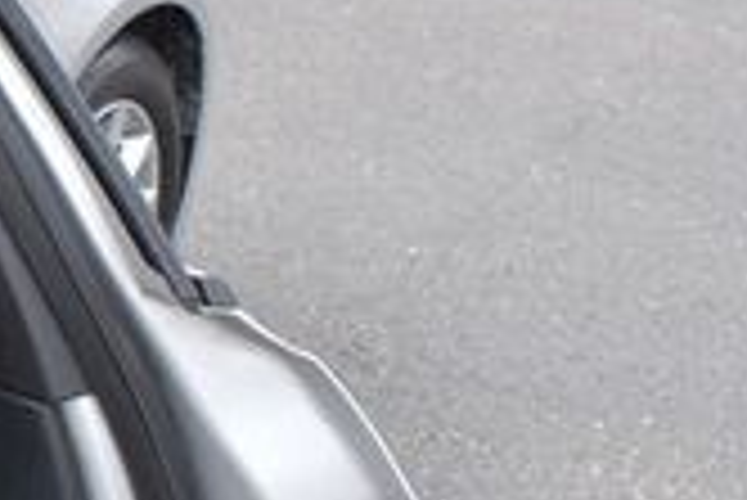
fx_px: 2160
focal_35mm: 104
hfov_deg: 16.5
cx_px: -585
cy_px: 128
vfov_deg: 13.2
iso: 320
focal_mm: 18
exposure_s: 1/250
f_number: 5.6
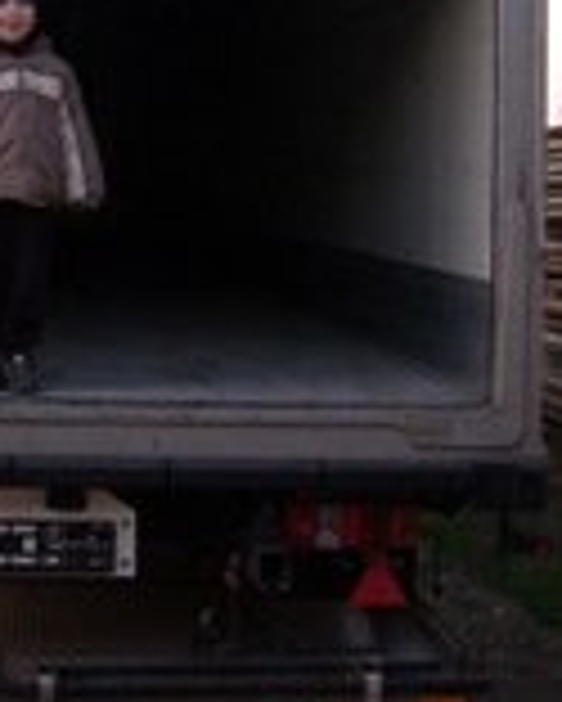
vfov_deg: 24.6
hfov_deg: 19.8
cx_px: 0
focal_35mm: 75
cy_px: 68
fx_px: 1558
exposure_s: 1/78
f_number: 2.9
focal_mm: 5.8
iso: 100
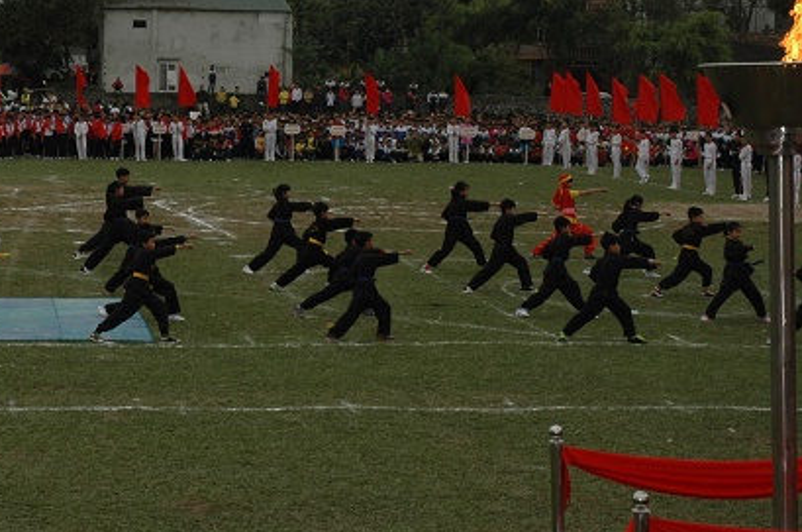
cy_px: 80
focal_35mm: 91
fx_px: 2023
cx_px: 96
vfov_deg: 14.8
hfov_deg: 22.0
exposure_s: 1/320
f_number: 9
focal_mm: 31
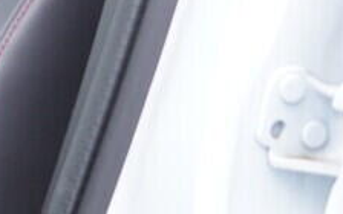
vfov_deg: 7.8
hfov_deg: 11.0
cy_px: 186
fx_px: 1570
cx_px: -412
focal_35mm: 168
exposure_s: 1/40
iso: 160
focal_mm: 24
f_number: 2.8
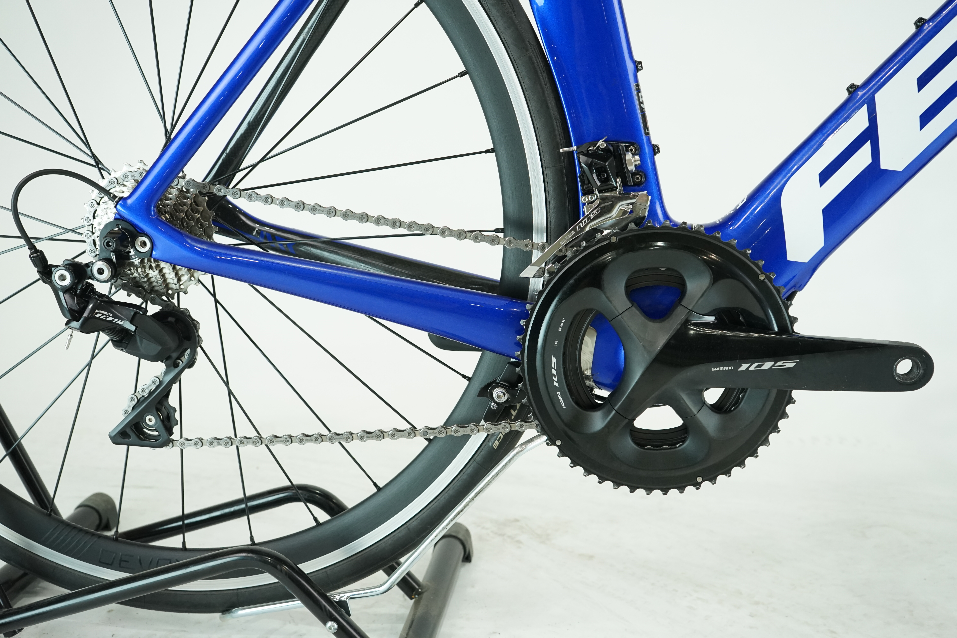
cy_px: 319
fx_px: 957
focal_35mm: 36
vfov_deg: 36.9
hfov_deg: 53.1
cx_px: 478
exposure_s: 1/200
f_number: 5.6
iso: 1600
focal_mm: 36
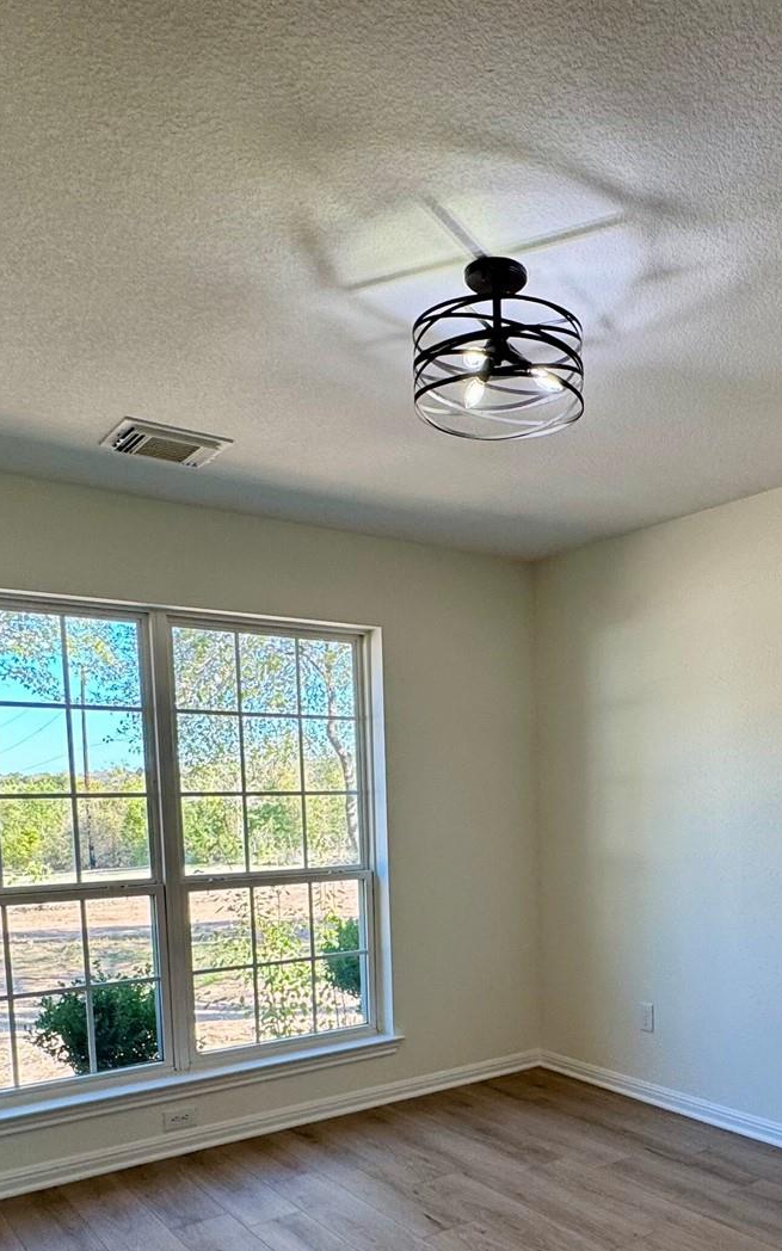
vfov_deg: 61.9
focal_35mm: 29
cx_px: 548
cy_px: 895
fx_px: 989
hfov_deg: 42.3
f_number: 2.2
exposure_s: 1/120
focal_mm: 2.22
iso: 80
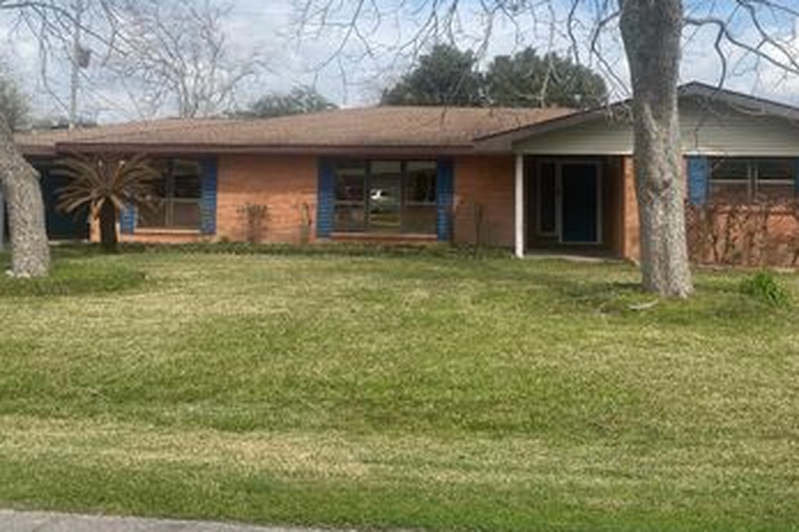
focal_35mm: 39
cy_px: 158
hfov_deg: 49.5
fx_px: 865
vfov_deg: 33.7
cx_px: 424
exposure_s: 1/3610
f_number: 1.8
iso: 32
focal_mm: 4.25
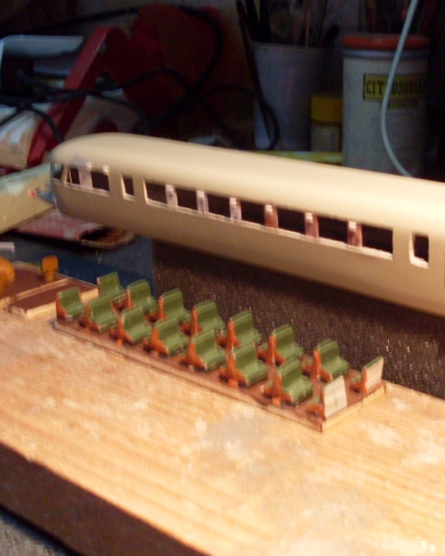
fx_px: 905
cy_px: 250
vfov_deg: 34.1
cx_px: 295
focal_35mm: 55
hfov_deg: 27.5
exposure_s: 1/8
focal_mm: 6.3
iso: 200
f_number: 2.8
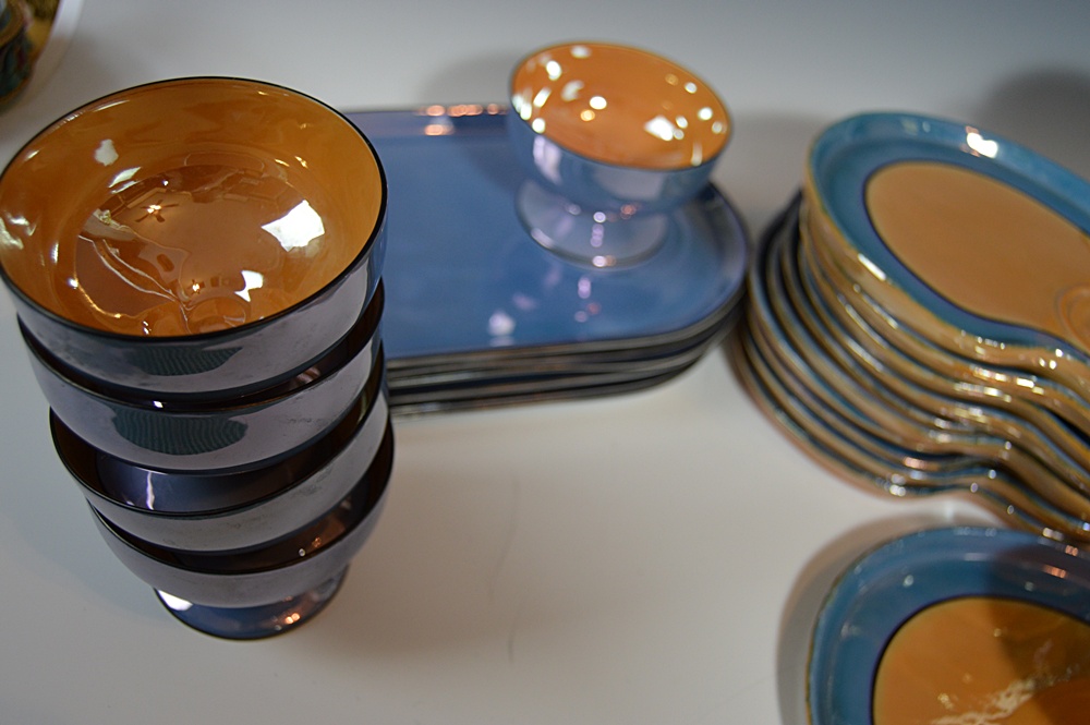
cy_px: 362
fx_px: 1044
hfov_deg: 55.1
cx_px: 545
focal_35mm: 34
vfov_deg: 38.3
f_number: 3.8
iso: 500
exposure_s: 1/60
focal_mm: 23
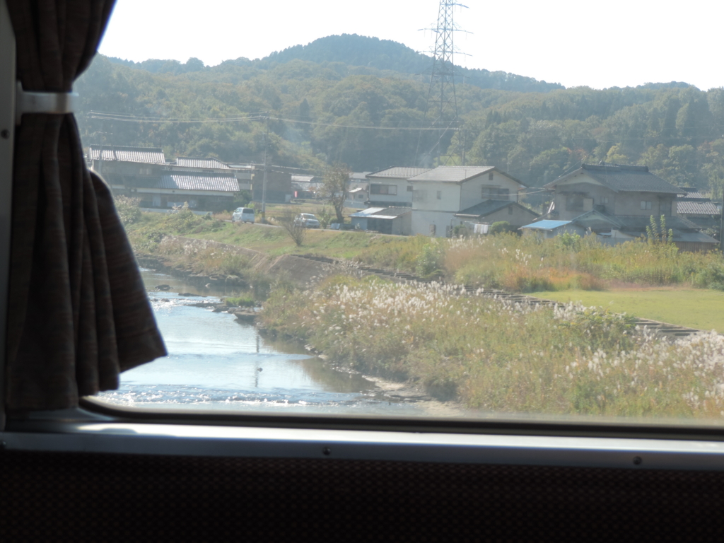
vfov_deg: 14.8
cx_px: 362
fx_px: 2092
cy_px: 272
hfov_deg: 19.6
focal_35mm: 100
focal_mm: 17.8
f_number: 4.1
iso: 80
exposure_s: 1/320
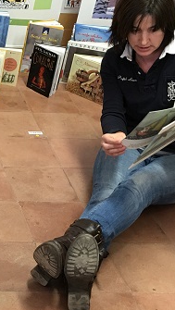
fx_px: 626
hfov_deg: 14.7
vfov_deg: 27.8
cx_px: -97
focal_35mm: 76
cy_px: 182
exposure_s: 1/17
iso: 50
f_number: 2.2
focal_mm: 4.15
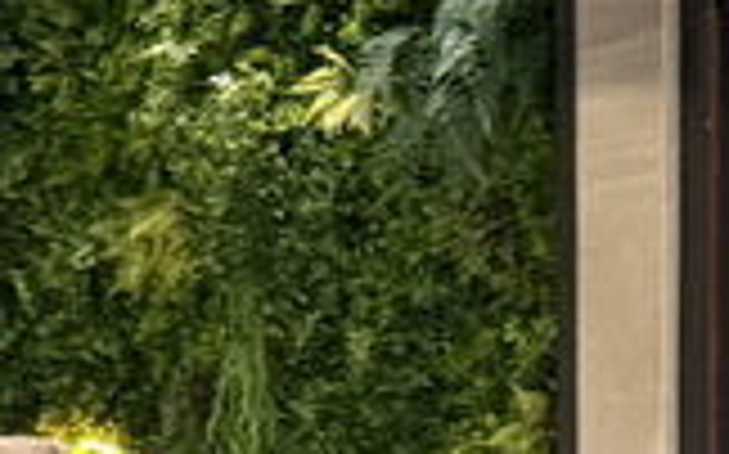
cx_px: 963
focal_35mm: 188
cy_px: 652
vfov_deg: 6.9
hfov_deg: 10.9
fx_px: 3733
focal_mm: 6.76
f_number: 1.78
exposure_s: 1/60
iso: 640
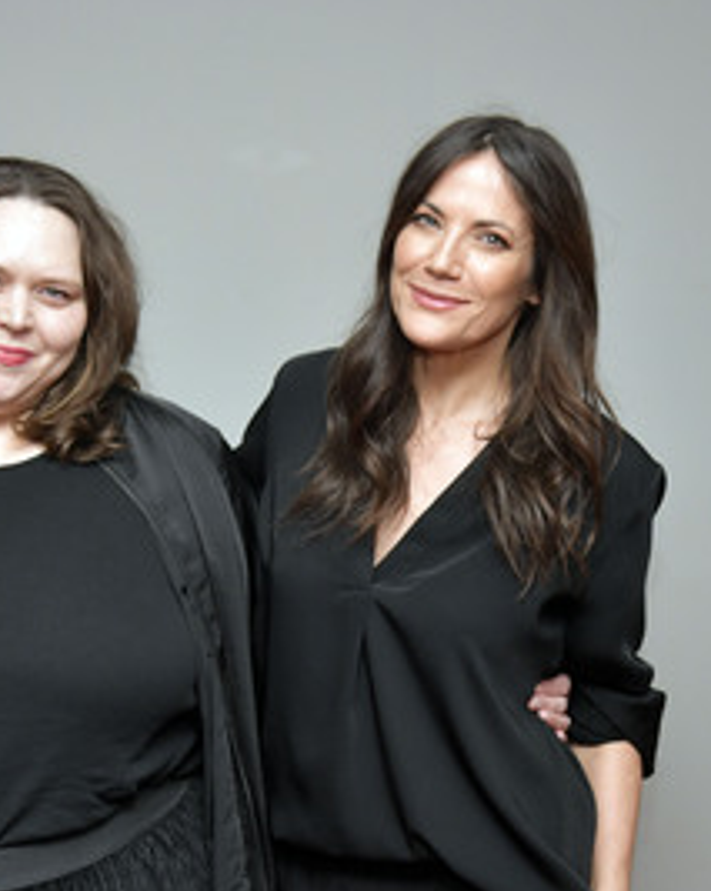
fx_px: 1923
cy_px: 464
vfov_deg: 26.1
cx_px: 172
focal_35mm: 73
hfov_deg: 20.8
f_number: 5.6
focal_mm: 46
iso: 2000
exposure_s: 1/200
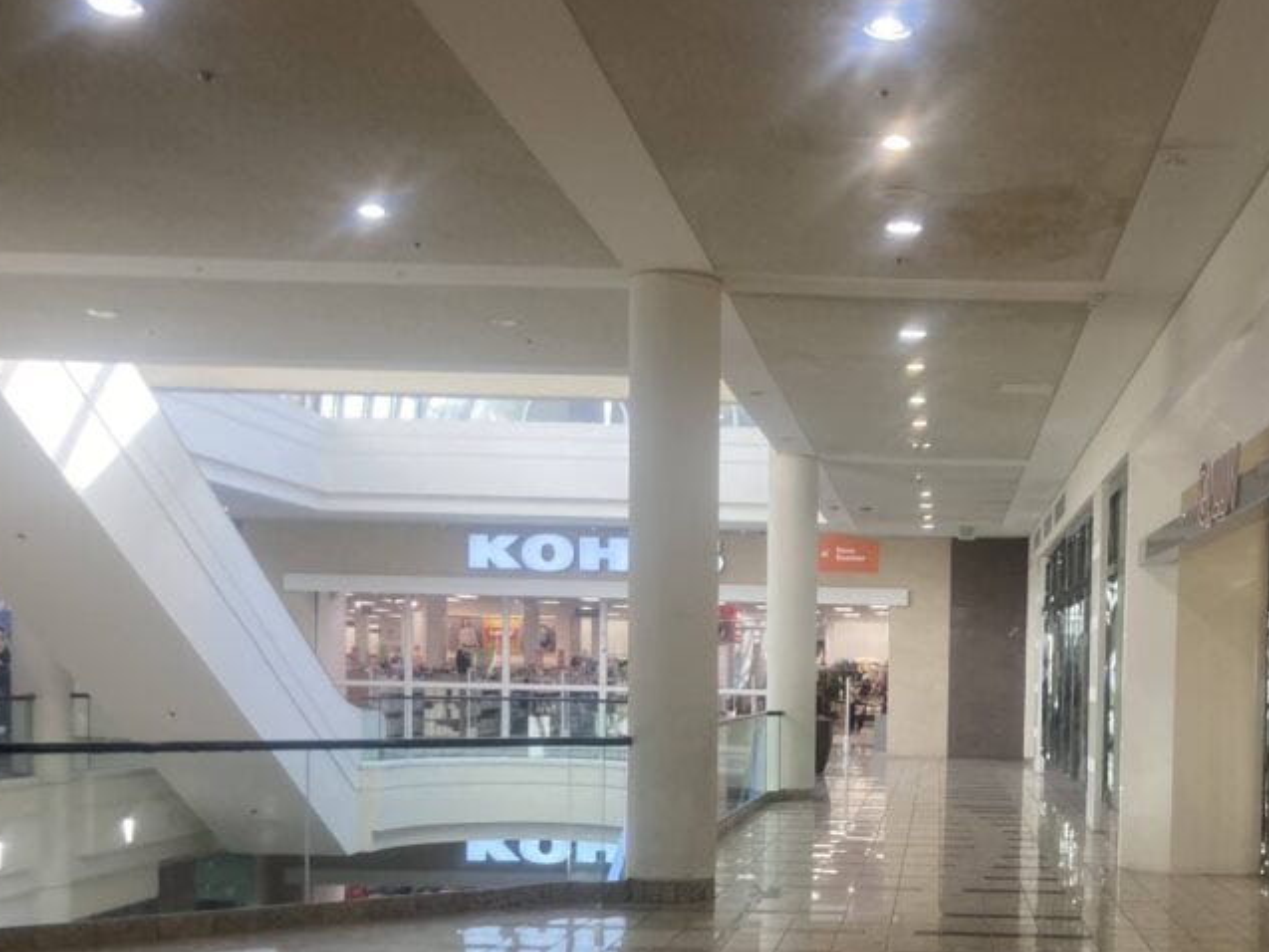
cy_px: 737
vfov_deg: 31.5
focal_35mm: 45
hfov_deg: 40.8
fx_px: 1650
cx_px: 958
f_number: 1.8
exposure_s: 1/60
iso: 64
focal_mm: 3.99
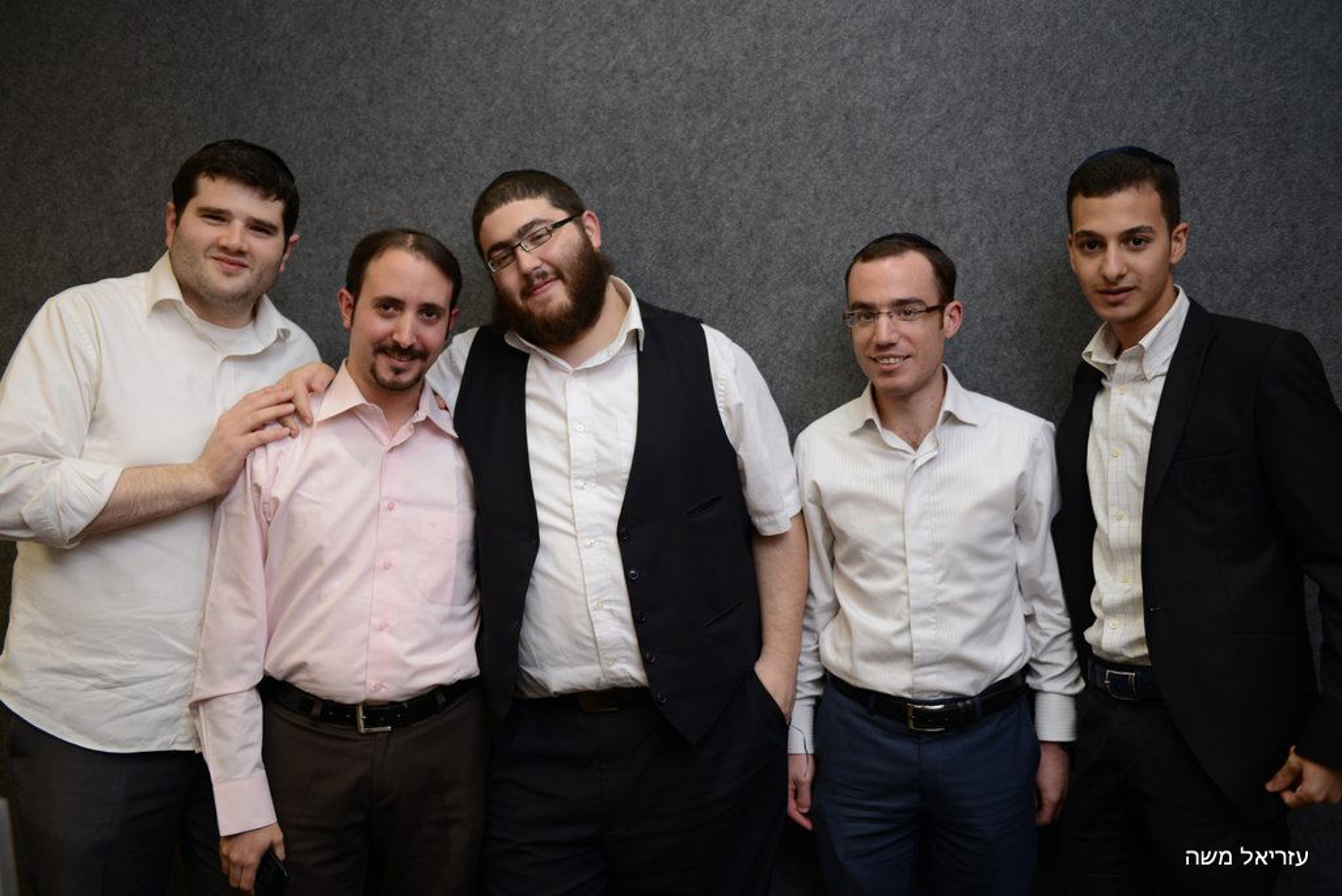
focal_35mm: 38
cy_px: 448
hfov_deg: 50.7
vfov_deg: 35.1
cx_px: 671
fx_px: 1417
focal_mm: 38
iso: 400
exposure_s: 1/125
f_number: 2.8
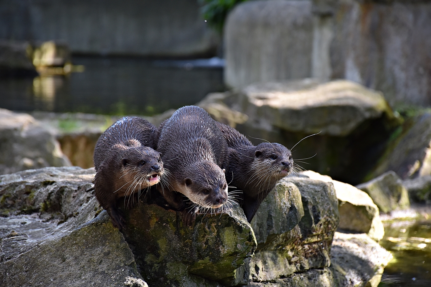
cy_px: 144
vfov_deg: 6.5
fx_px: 2514
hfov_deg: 9.8
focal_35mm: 210
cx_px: 216
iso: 720
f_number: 5.6
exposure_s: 1/250
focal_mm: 140
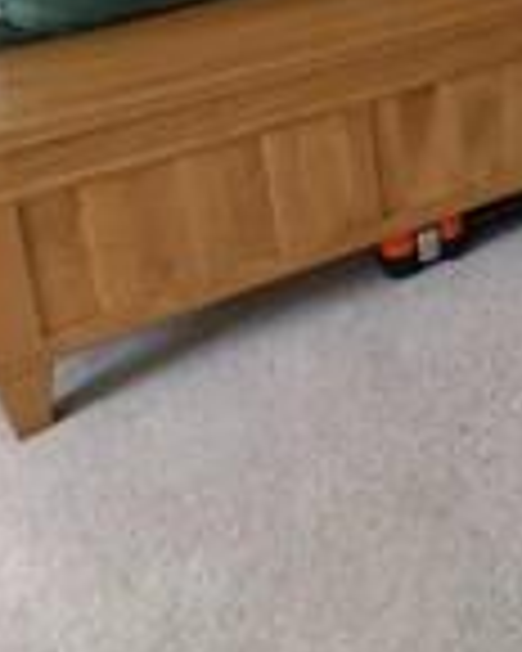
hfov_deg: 18.3
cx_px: 1046
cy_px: -214
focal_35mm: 55
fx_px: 1062
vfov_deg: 27.8
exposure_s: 1/112
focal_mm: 2.22
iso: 320
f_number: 2.2
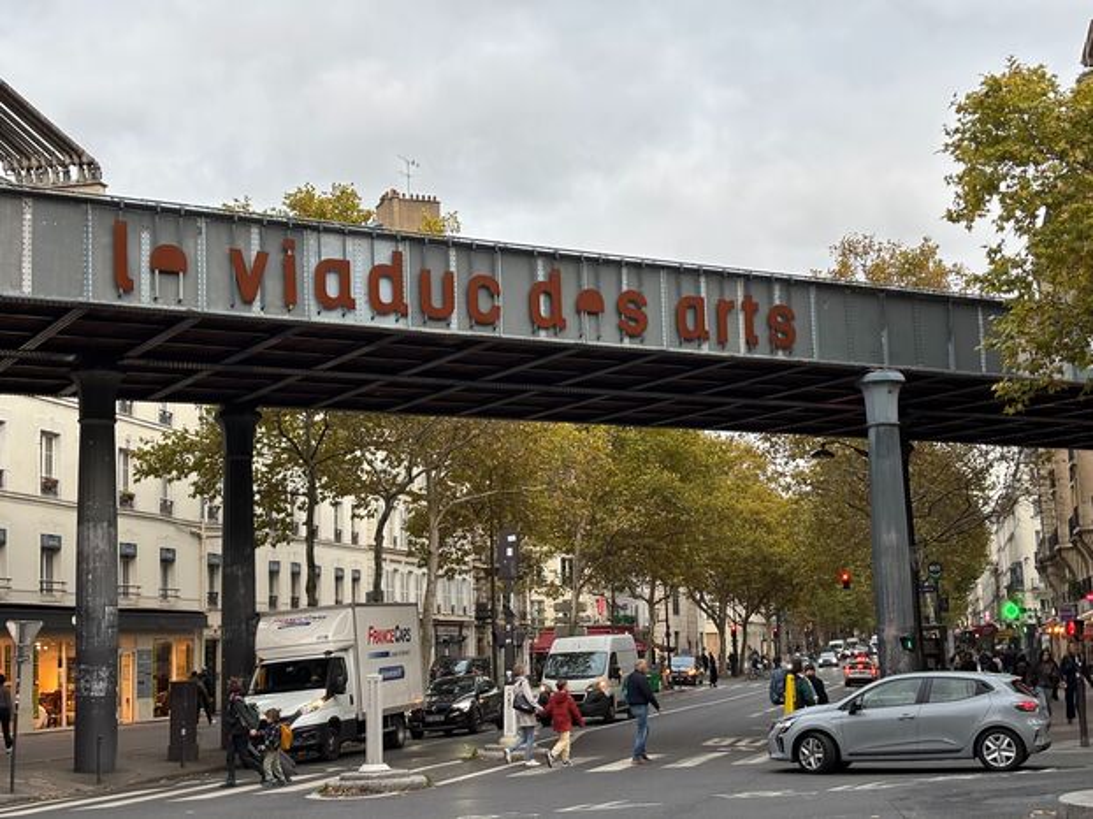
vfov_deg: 28.0
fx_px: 1641
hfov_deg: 36.8
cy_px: 410
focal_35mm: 52
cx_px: 546
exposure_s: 1/121
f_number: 1.6
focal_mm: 5.96
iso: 32
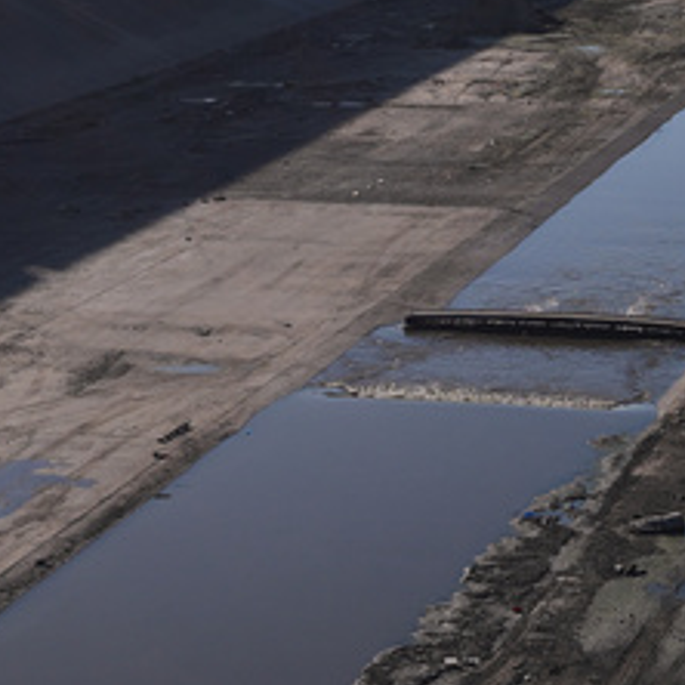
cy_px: 164
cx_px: 352
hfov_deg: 13.1
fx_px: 2978
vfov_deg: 13.1
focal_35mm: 133
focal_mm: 34
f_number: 5.6
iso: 250
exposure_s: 1/3200
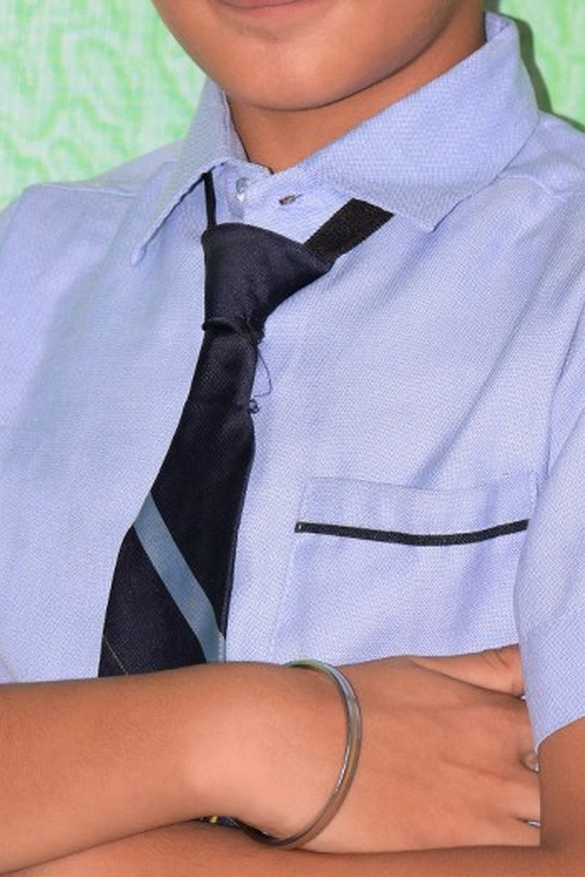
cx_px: 304
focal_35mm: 209
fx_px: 5094
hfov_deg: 6.6
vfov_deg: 9.8
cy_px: 199
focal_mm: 70
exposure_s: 1/100
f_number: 8
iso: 640
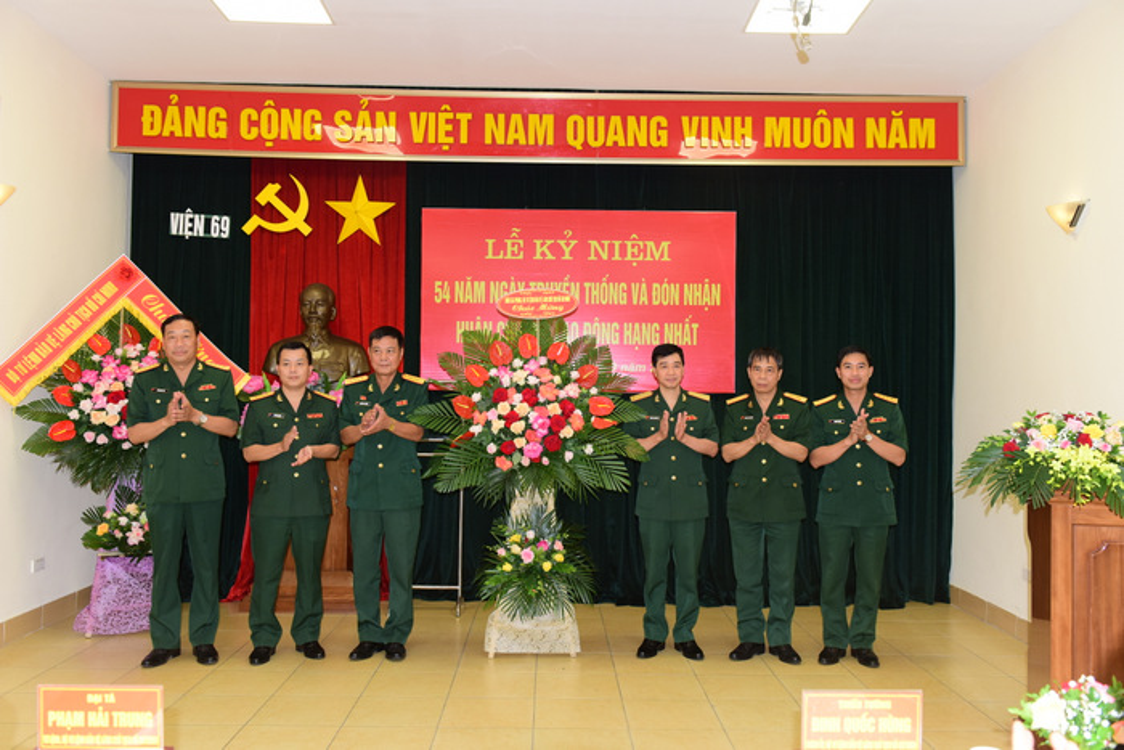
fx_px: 999
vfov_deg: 41.1
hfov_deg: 58.7
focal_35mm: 32
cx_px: 562
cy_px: 375
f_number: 5.6
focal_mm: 32
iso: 1000
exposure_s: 1/60
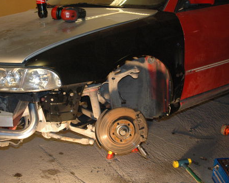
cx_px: 64
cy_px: 81
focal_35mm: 57
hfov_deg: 32.5
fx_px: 386
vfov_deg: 26.7
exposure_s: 1/60
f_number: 4.5
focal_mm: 28
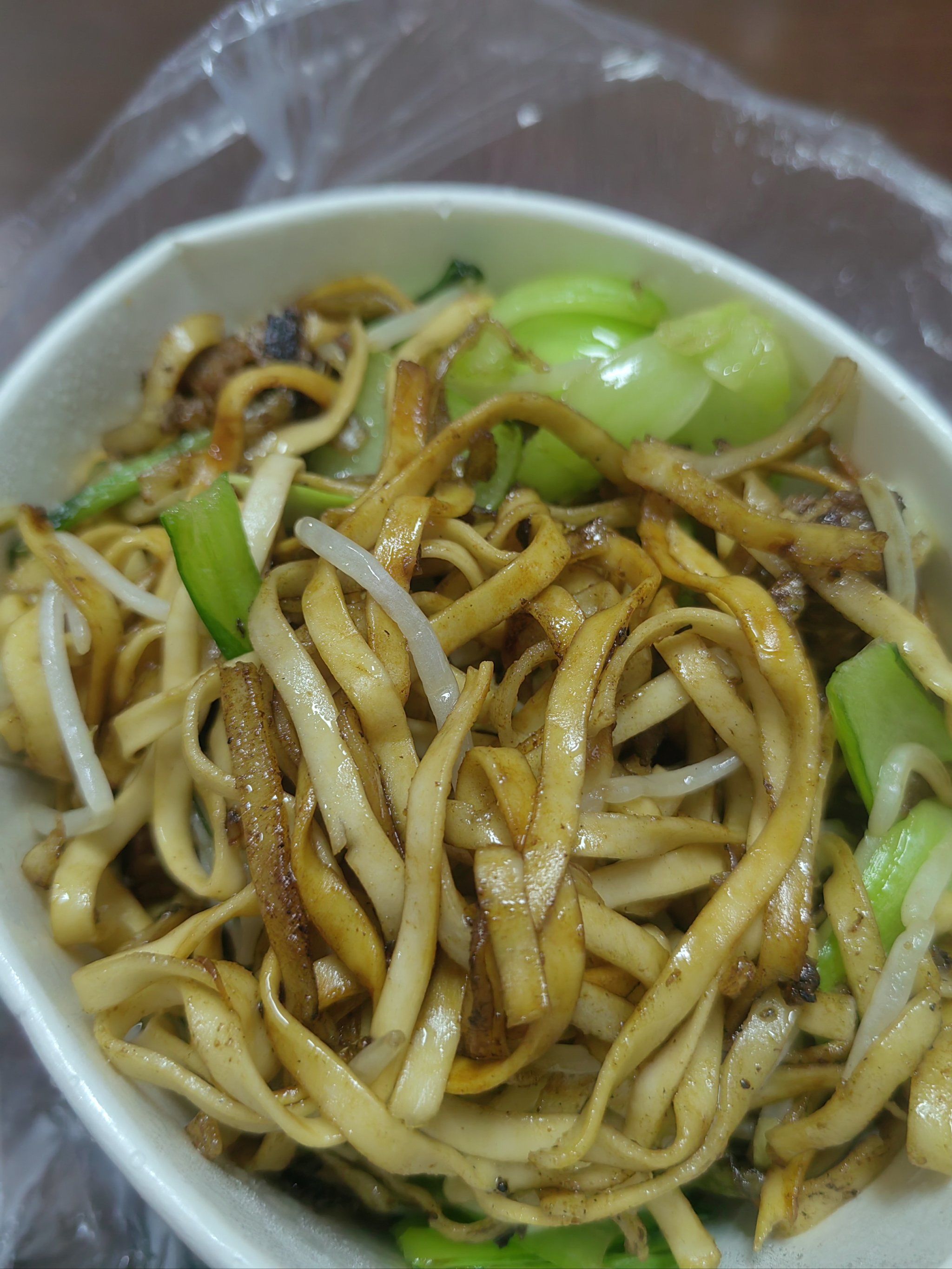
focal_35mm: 27
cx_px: 476
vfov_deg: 65.3
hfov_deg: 51.4
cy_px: 634
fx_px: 990
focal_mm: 5.52
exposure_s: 1/100
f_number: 1.9
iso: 200
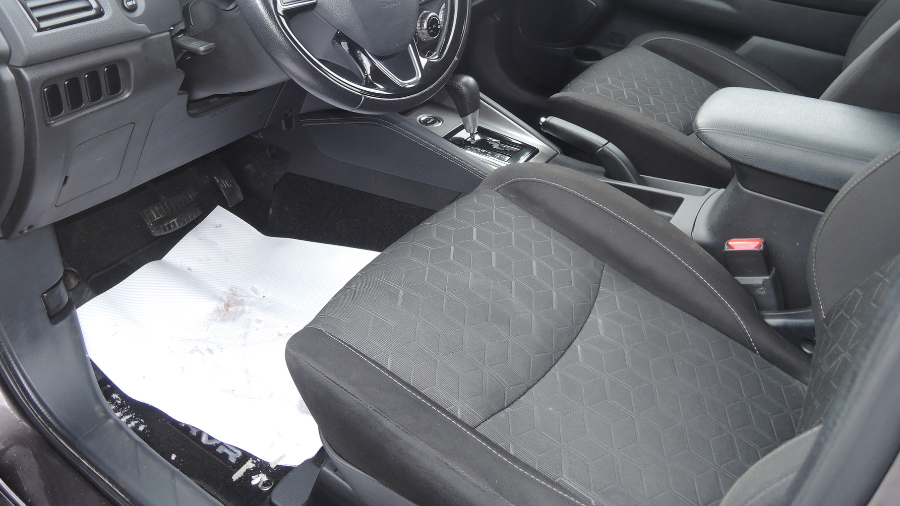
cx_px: 401
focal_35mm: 30
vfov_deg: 37.9
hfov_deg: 64.1
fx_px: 716
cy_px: 120
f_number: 2.8
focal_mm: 5.1
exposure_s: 1/40
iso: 125
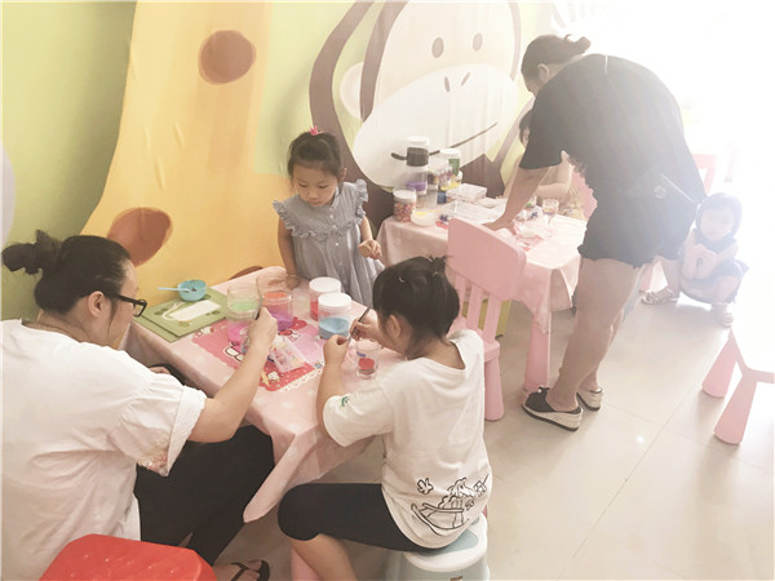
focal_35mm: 28
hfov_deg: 63.4
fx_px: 627
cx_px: 388
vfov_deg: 49.7
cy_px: 290
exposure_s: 1/25
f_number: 1.8
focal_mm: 3.99
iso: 40
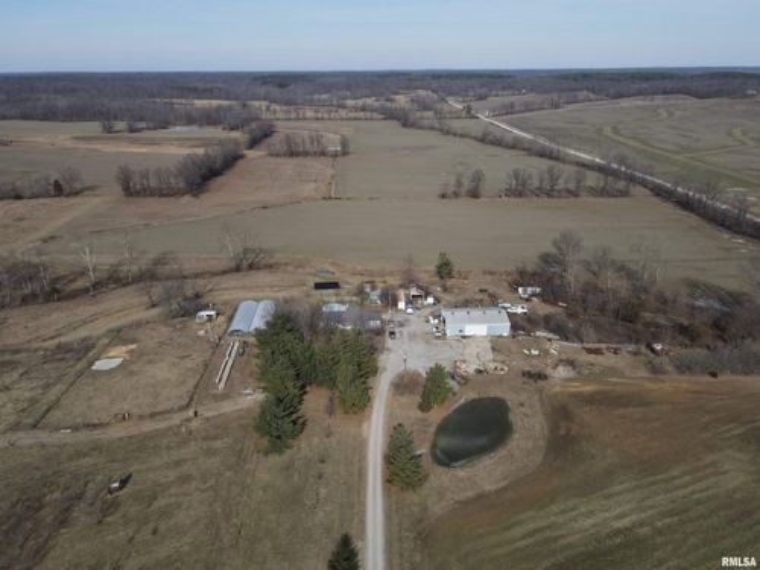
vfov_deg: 56.8
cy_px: 285
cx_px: 380
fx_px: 527
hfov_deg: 71.6
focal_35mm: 24
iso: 100
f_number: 2.8
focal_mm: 4.5
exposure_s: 1/1000
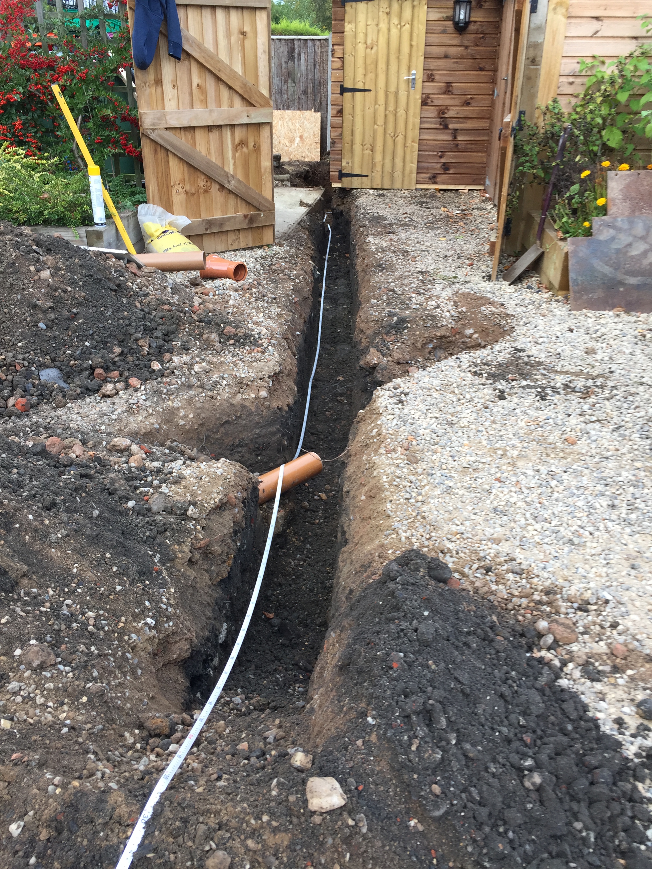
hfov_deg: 48.2
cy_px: 434
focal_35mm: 29
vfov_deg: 61.7
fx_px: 728
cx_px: 326
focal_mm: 4.15
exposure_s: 1/114
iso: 32
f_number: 2.2
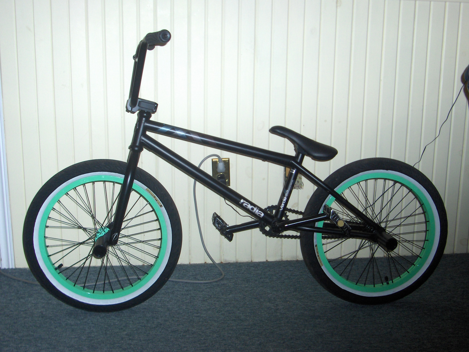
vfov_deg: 32.9
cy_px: 176
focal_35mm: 44
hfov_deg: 42.9
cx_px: 234
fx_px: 596
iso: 100
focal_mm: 7.4
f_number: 2.9
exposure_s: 1/60
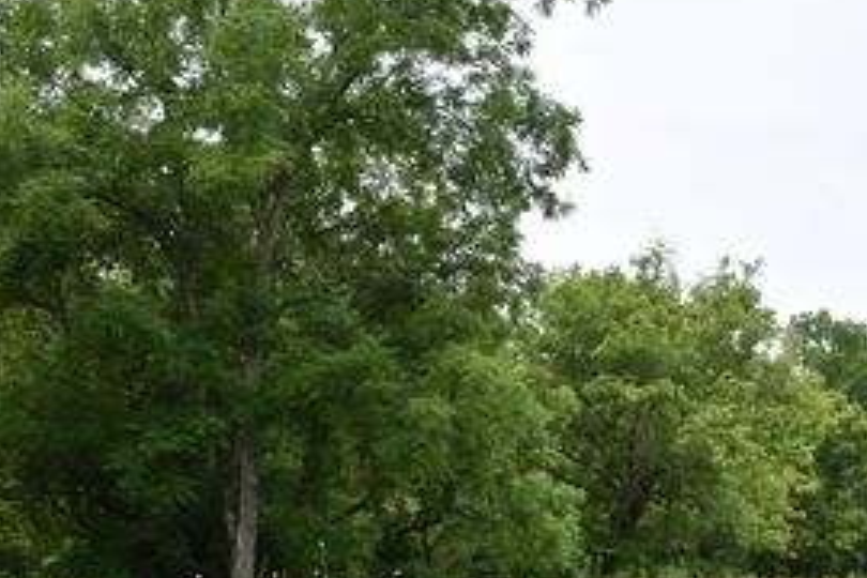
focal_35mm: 50
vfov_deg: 26.3
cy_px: 486
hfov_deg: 38.6
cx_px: 645
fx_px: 1204
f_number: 7.1
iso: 100
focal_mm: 18
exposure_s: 1/250
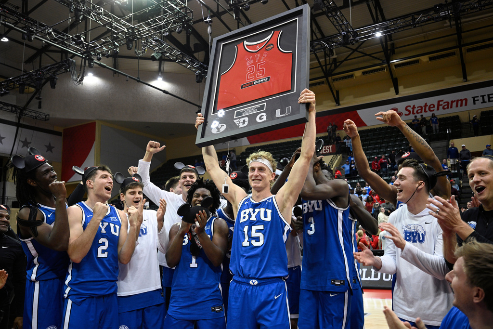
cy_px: 164
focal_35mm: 29
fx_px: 397
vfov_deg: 45.0
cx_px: 246
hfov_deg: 63.7
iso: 1600
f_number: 4
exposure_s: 1/320
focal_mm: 29
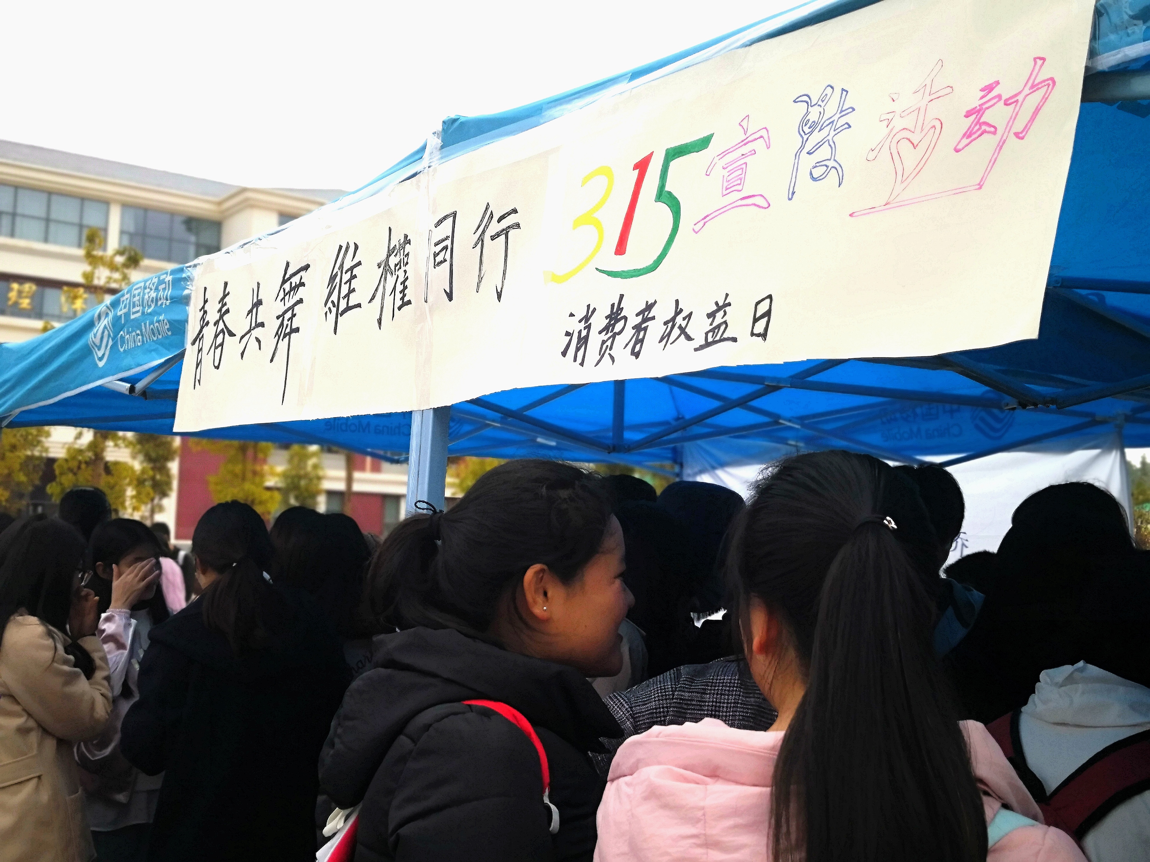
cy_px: 431
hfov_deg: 49.0
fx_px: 1262
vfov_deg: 37.7
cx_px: 575
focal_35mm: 38
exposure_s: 1/2740
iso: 50
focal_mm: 3.95
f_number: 1.6
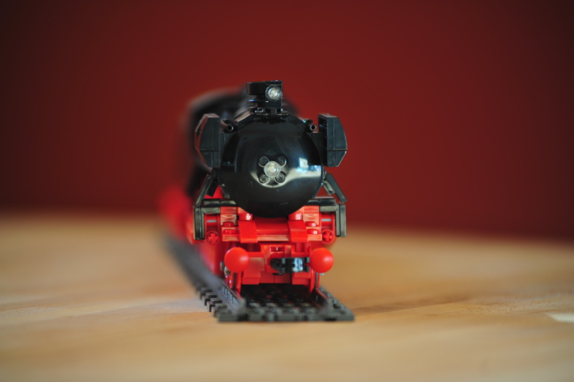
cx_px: 287
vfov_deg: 6.9
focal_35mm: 200
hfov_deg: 10.3
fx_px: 3187
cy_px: 191
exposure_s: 1/60
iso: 200
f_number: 2.8
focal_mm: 200
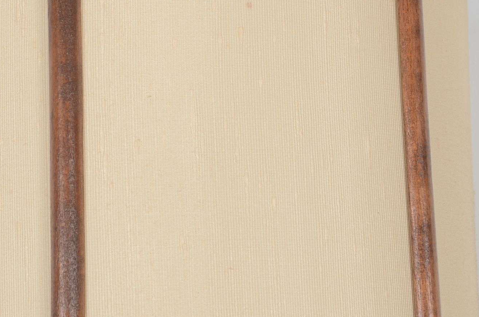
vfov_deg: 10.2
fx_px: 1779
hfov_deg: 15.3
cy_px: 61
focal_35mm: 134
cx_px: 169
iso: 200
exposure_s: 1/60
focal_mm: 48
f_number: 9
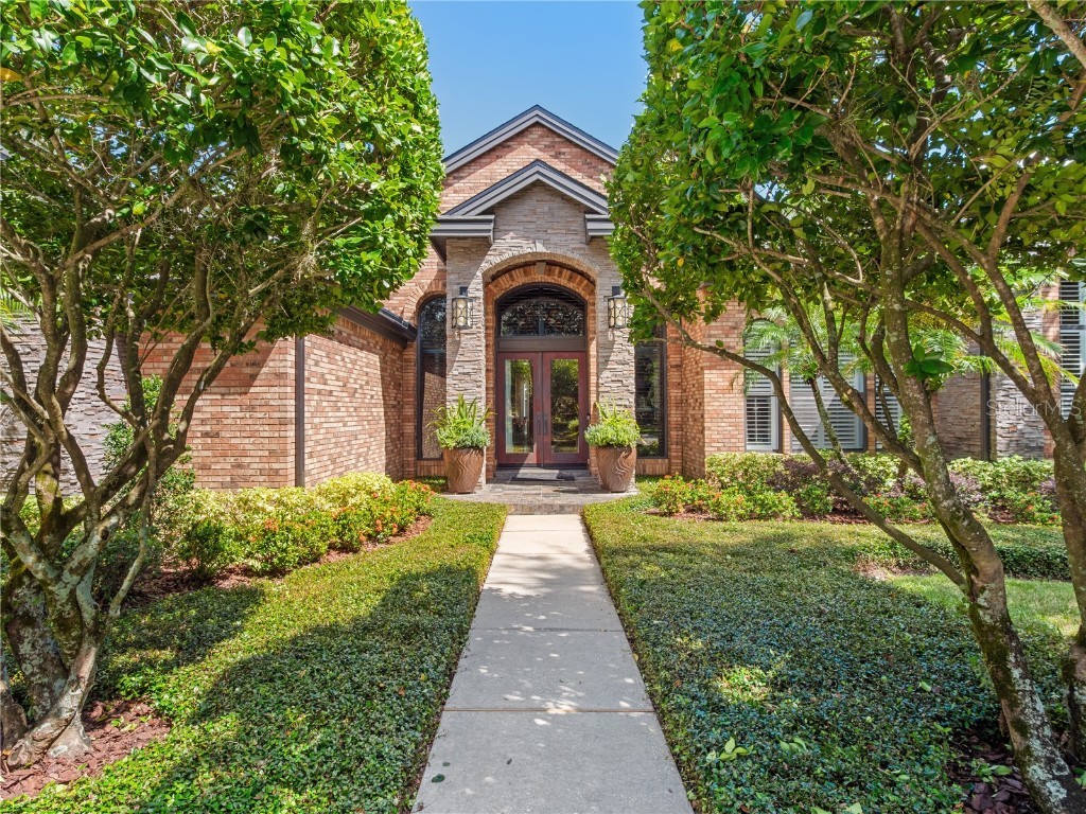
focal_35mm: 20
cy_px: 407
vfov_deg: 66.0
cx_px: 543
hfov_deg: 81.7
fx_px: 627
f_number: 8
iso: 200
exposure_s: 1/80
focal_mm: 10
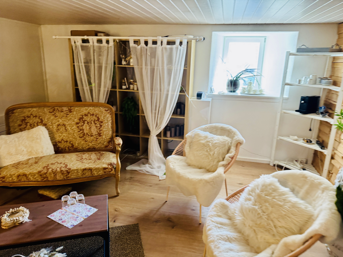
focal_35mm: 24
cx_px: 172
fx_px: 238
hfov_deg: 71.6
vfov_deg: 56.8
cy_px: 128
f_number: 1.78
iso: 250
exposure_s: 1/50
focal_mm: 6.76
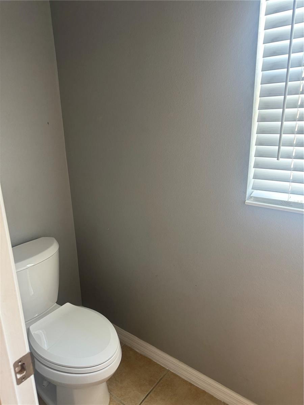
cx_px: 152
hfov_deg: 56.8
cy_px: 202
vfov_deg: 71.6
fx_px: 281
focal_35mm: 24
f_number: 1.78
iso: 250
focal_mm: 6.76
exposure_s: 1/60
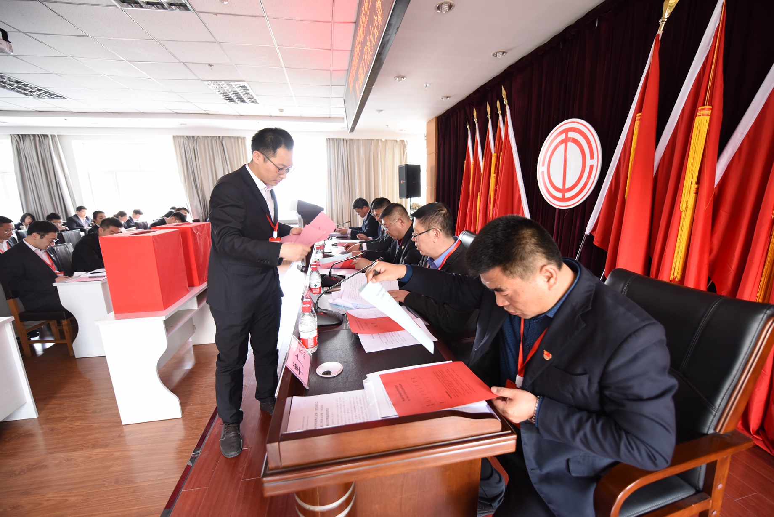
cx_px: 387
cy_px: 258
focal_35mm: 14
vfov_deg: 81.2
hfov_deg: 104.2
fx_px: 301
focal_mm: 14
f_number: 2.8
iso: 1250
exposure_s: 1/100
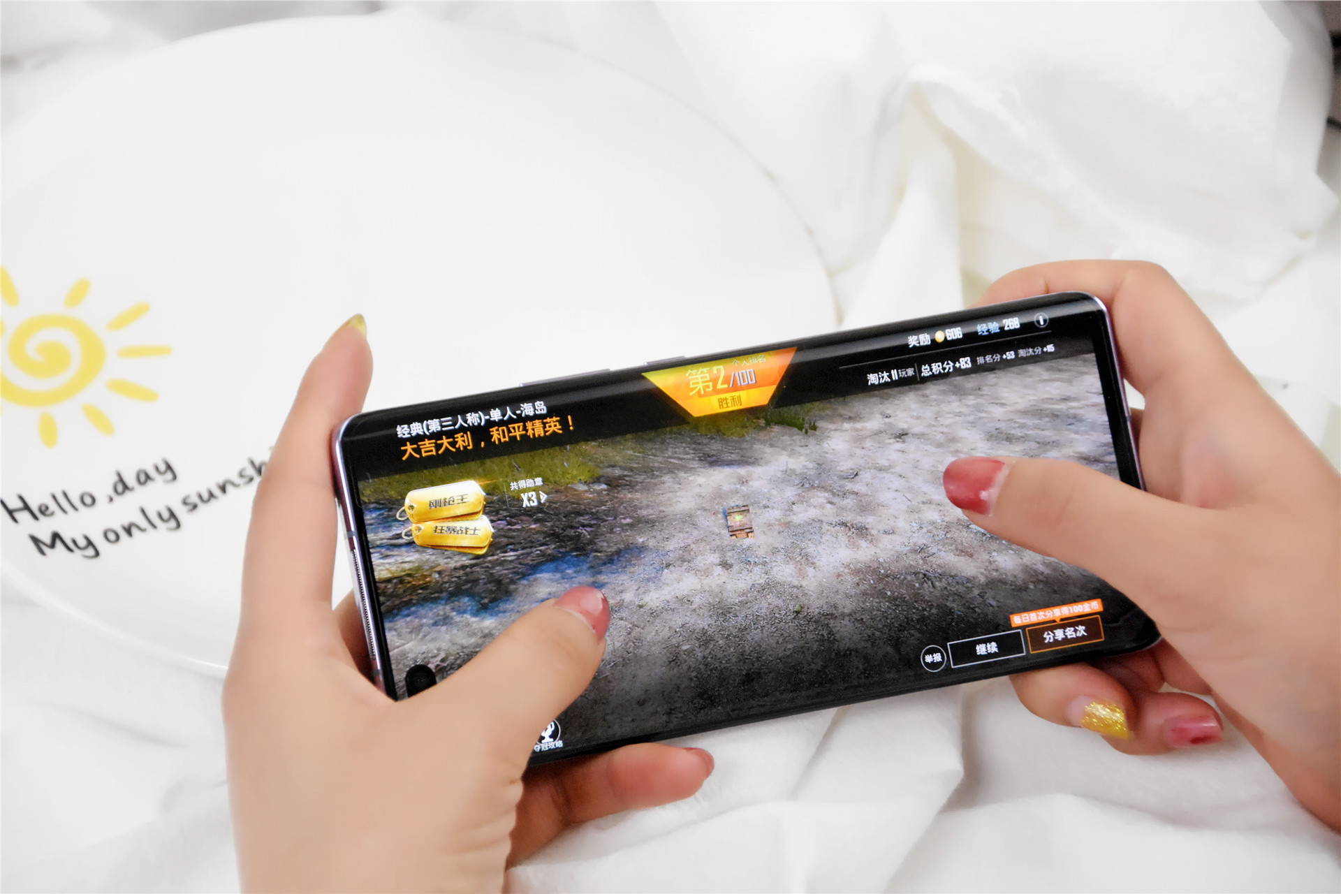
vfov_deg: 11.4
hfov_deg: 17.1
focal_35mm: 120
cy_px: 447
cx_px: 670
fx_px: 4470
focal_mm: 80
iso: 4000
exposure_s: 1/400
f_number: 5.6
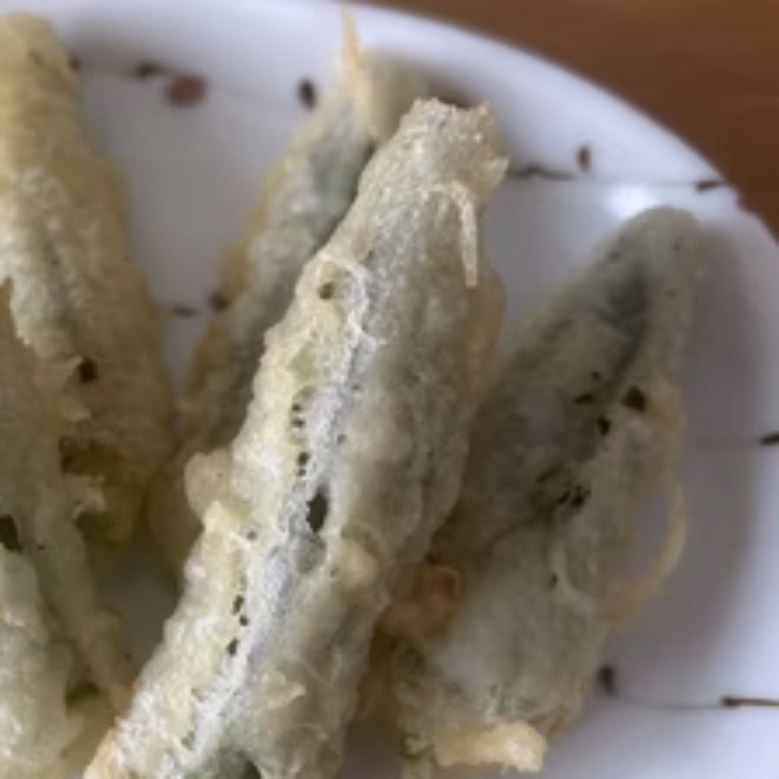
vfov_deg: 40.8
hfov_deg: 39.6
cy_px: 452
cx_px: 174
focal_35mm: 41
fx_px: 1044
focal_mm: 5.7
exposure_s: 1/53
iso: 125
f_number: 1.5
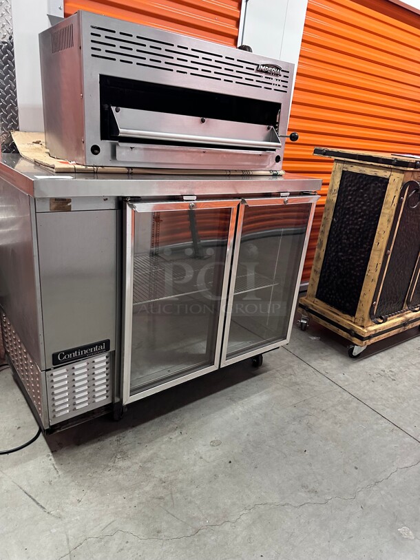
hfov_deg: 56.8
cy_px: 280
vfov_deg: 71.6
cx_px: 210
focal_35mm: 24
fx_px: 388
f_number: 1.78
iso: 400
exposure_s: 1/60
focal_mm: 6.86
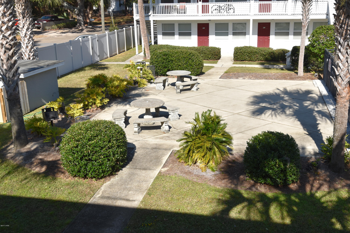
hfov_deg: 47.9
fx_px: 394
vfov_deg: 33.0
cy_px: 116
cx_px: 175
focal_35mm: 40
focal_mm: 27
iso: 200
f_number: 9
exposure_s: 1/320
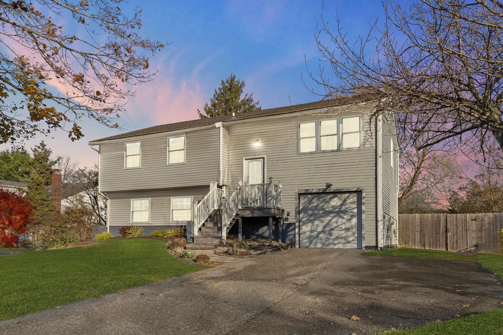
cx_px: 236
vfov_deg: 47.5
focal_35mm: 27
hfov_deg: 67.3
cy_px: 212
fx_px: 377
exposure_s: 1/50
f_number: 11
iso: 100
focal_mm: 19
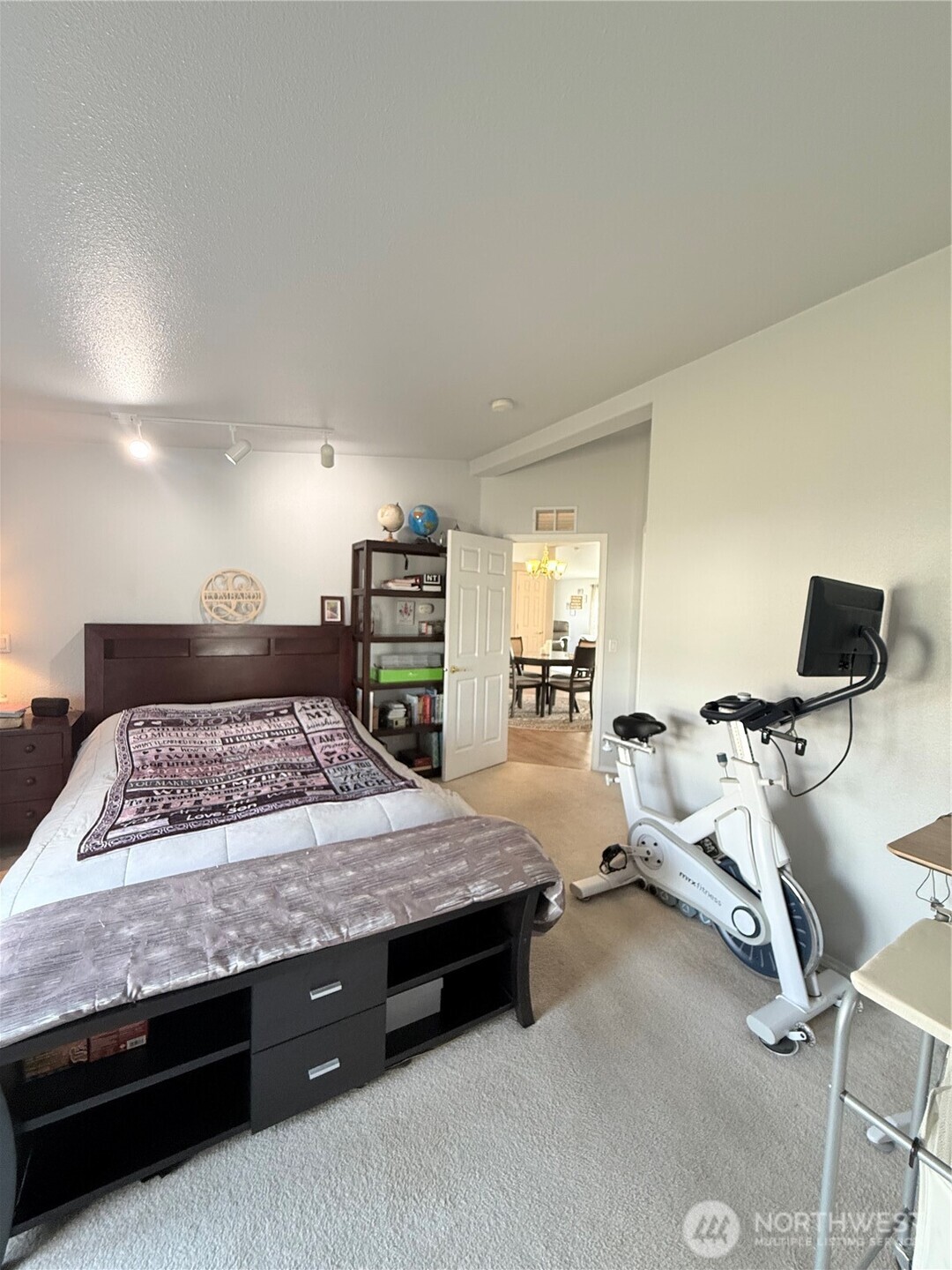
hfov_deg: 85.7
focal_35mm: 14
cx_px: 476
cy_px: 635
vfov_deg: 102.1
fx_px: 513
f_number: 2.2
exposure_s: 1/60
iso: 200
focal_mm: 2.22
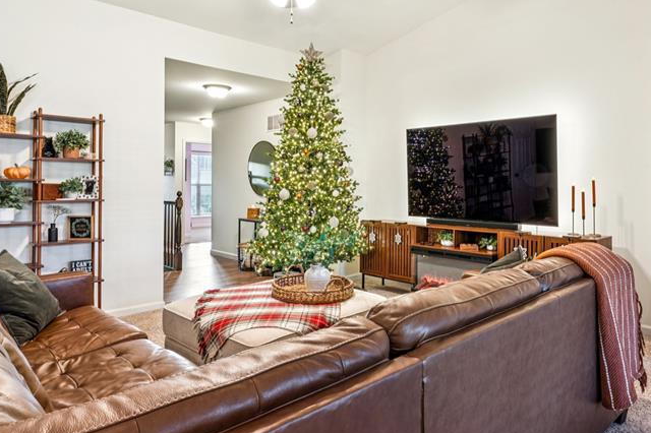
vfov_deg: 50.3
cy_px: 183
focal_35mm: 25
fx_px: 460
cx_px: 366
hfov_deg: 70.3
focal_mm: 15.9
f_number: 13
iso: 100
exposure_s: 2.5
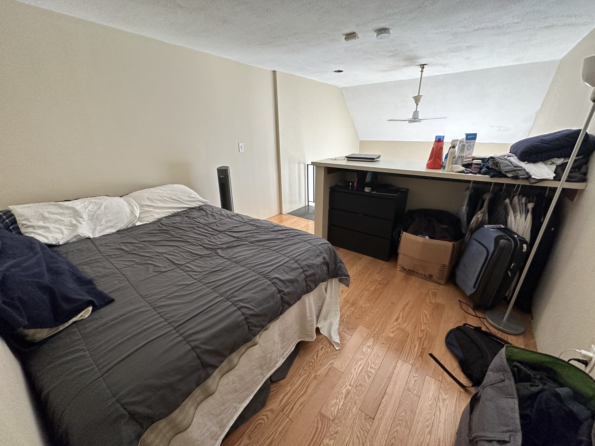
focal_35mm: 14
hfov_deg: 102.1
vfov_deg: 85.7
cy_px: 223
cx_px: 298
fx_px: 241
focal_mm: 2.22
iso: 200
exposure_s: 1/99
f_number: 2.2
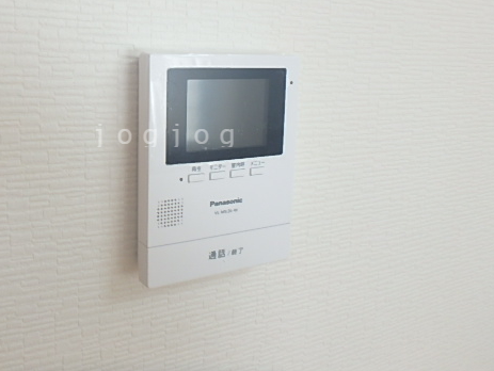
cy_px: 134
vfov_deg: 47.7
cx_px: 166
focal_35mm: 29
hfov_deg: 60.2
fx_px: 414
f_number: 3.5
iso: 200
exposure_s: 1/40
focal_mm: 3.7
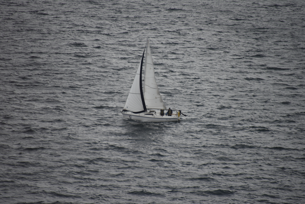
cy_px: 102
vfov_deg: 4.6
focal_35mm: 300
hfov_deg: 6.9
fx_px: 2542
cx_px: 152
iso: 500
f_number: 5.6
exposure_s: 1/640
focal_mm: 300
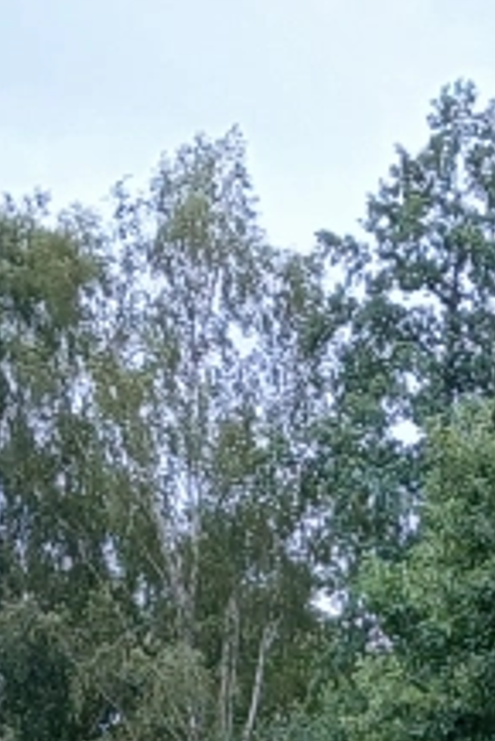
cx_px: 403
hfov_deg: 8.8
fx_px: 3212
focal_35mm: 156
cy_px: 1415
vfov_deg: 11.9
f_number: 1.8
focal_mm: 3.98
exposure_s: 1/100
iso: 32
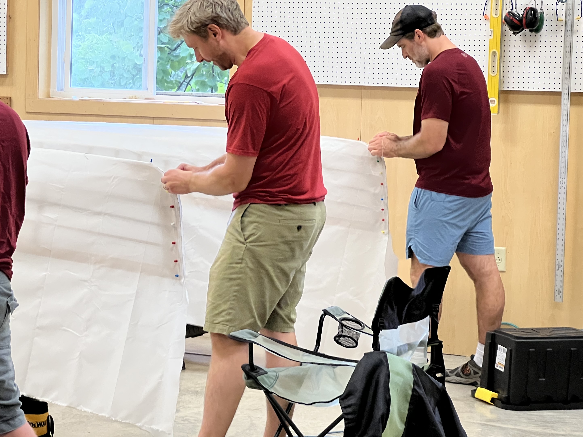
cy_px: 179
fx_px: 1819
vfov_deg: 13.7
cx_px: 220
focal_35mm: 108
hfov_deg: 18.2
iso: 200
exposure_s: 1/60
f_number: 2.8
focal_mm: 9
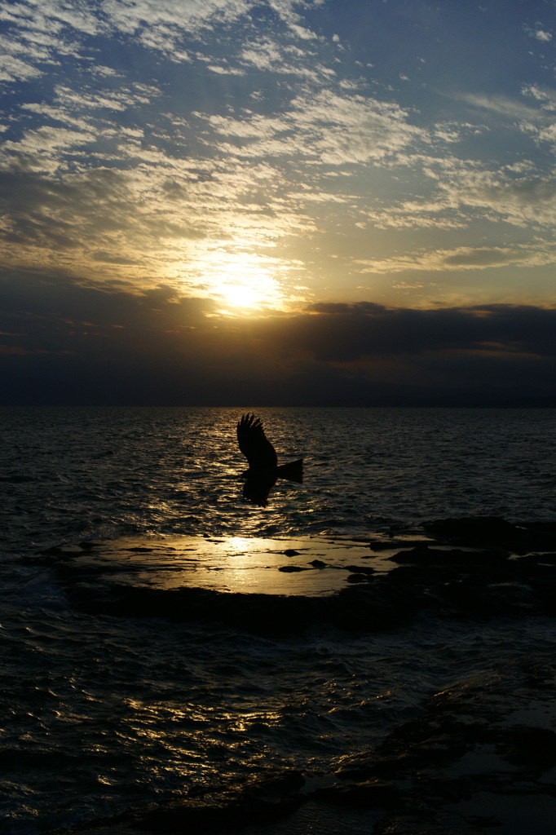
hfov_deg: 27.0
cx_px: 278
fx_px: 1159
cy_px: 418
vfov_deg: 39.6
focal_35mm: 50
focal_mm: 50
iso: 400
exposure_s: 1/2500
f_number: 8
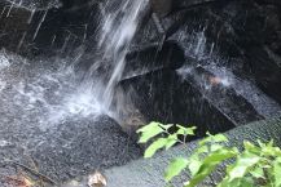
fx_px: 734
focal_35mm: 94
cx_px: 151
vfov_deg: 13.9
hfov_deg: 21.7
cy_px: -75
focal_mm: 3.99
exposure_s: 1/50
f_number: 1.8
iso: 32
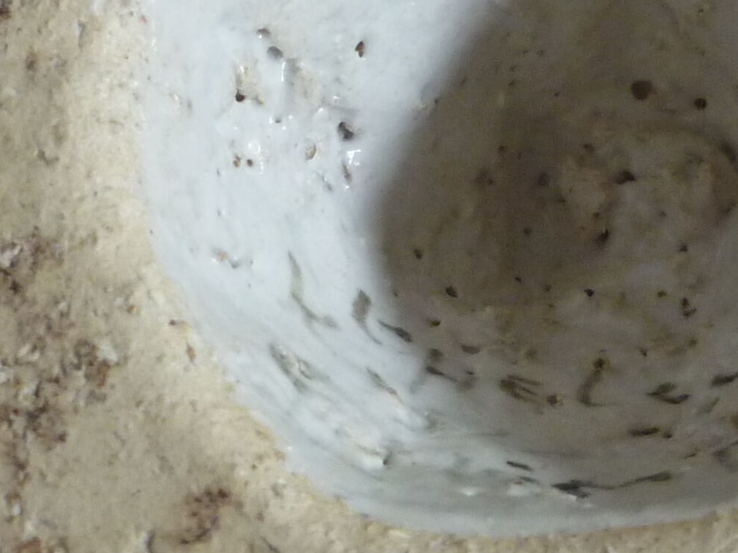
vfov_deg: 12.2
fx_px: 2579
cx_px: 602
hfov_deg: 16.2
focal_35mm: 121
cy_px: 205
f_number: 2.8
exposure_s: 1/30
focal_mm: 5.5
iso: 200
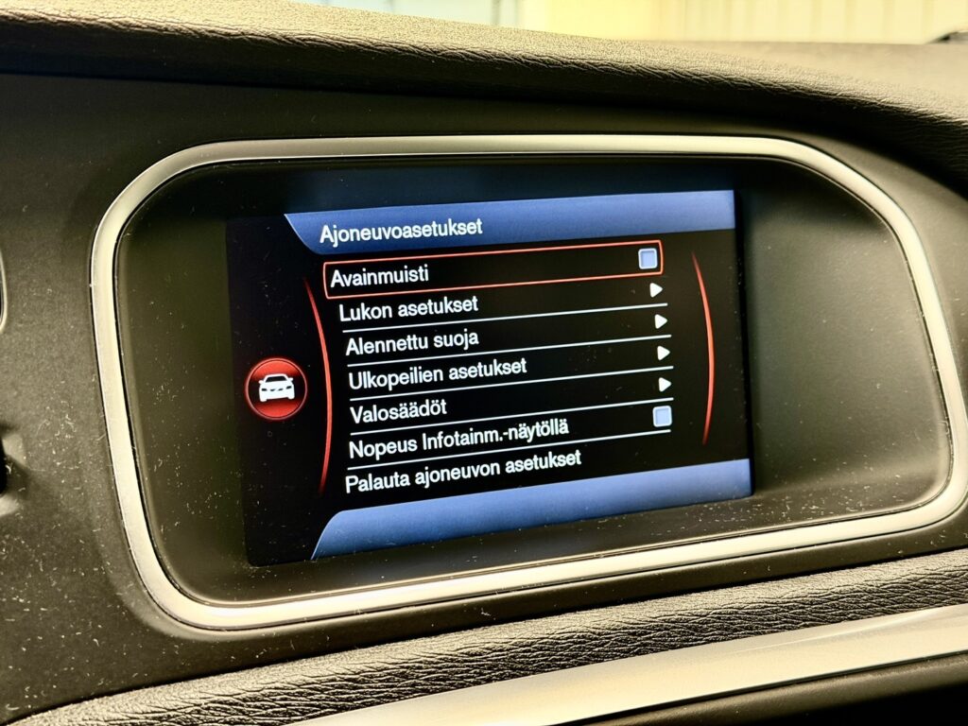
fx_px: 1342
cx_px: 484
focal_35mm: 48
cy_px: 363
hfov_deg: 39.7
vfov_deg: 30.3
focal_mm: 6.76
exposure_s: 1/33
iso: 500
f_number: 1.78
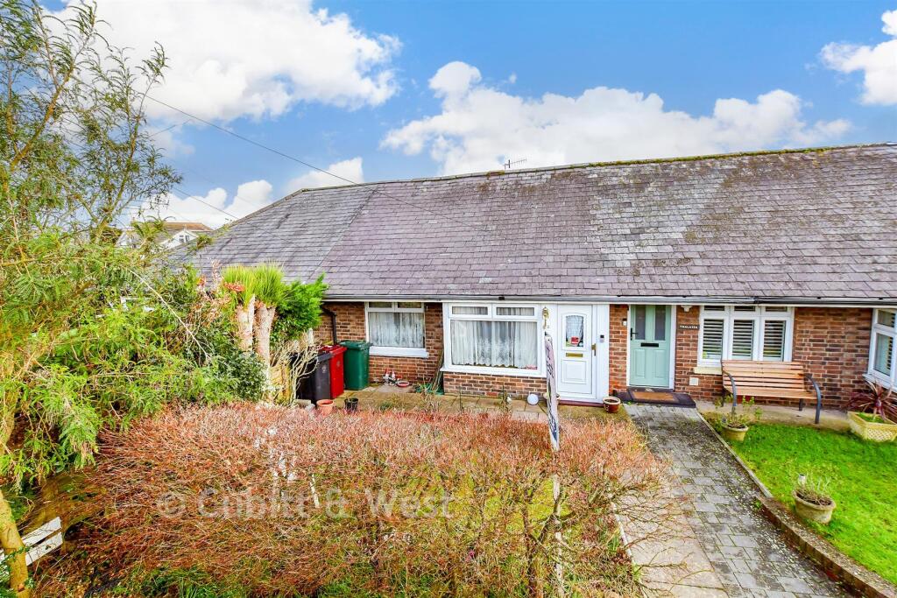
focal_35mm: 15
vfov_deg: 77.3
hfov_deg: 100.4
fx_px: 374
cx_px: 448
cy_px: 299
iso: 400
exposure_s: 1/200
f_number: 8
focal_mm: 10
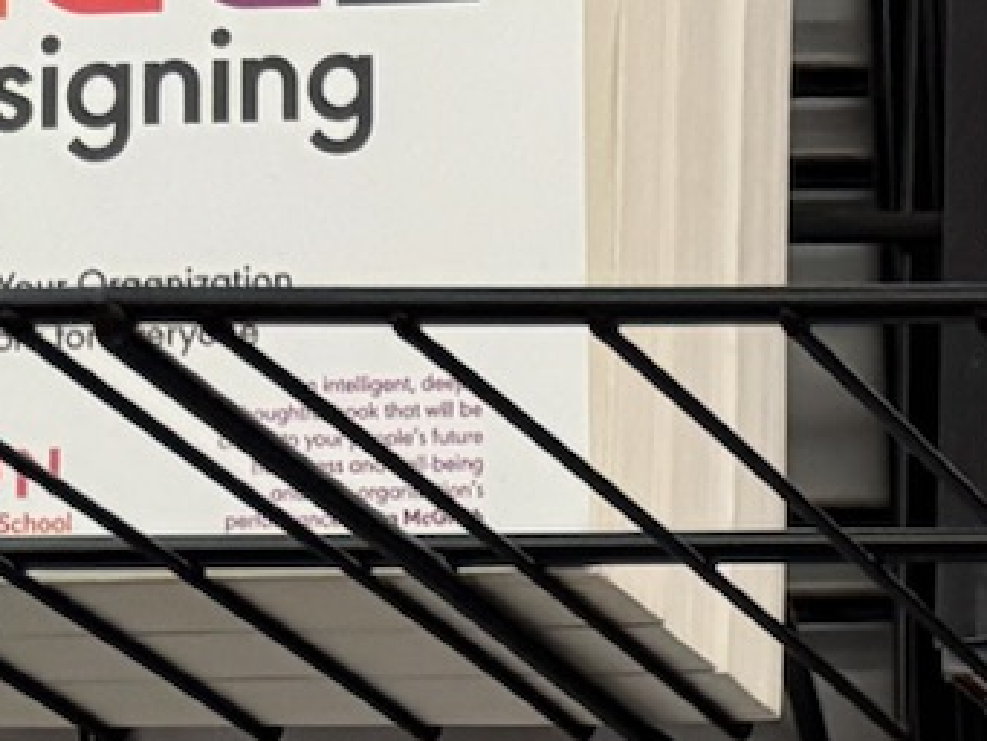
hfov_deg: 10.4
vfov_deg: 8.7
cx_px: 2851
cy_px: 2127
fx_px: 4107
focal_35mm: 144
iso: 200
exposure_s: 1/120
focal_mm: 6.76
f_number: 1.78
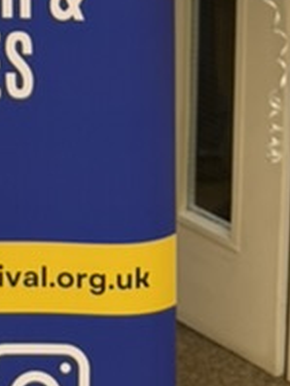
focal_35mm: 124
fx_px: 1382
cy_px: -372
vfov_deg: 13.7
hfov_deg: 11.5
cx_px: -125
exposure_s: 1/50
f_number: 1.78
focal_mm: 6.76
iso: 125
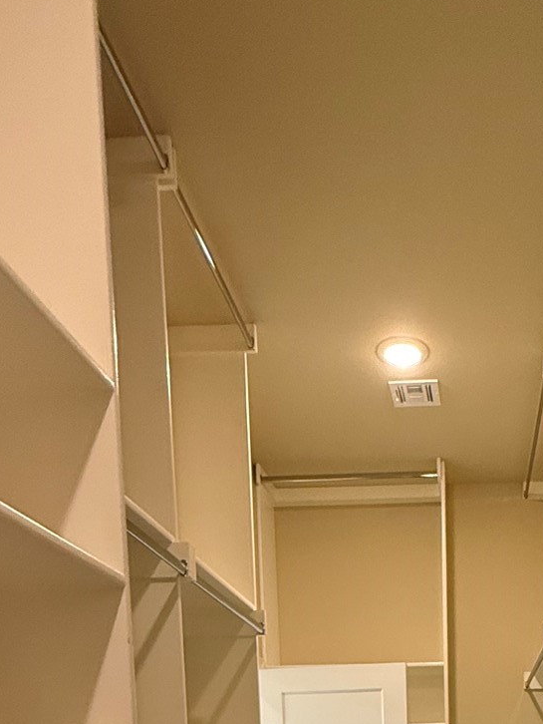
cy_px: 879
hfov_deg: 36.9
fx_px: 773
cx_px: 459
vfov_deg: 37.3
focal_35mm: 37
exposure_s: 1/120
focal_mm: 2.22
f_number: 2.2
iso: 320
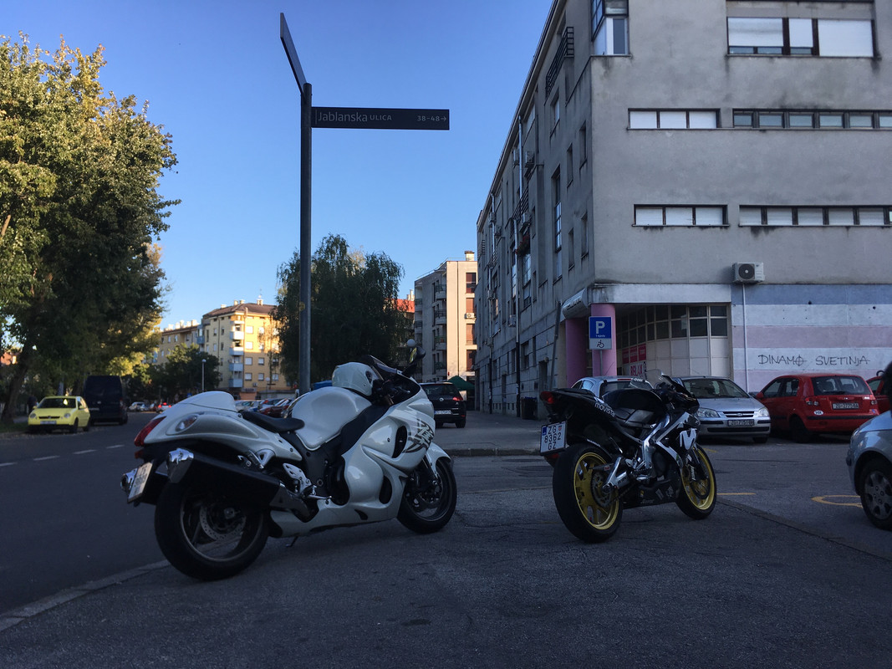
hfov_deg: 61.7
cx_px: 446
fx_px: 747
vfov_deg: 48.2
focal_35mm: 29
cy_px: 334
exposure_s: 1/686
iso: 25
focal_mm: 4.15
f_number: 2.2
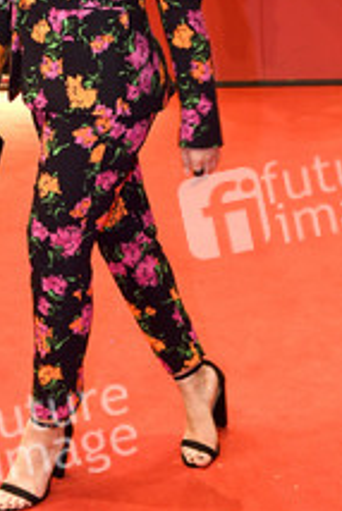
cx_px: 84
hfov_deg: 14.1
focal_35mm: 97
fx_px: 1380
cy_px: 84
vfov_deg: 20.7
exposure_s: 1/125
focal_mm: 35
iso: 1250
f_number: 5.6
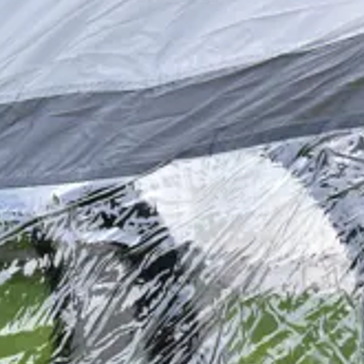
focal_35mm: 191
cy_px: 502
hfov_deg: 8.9
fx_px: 2273
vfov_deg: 9.0
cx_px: -214
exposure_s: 1/250
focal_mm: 31
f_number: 8
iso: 400
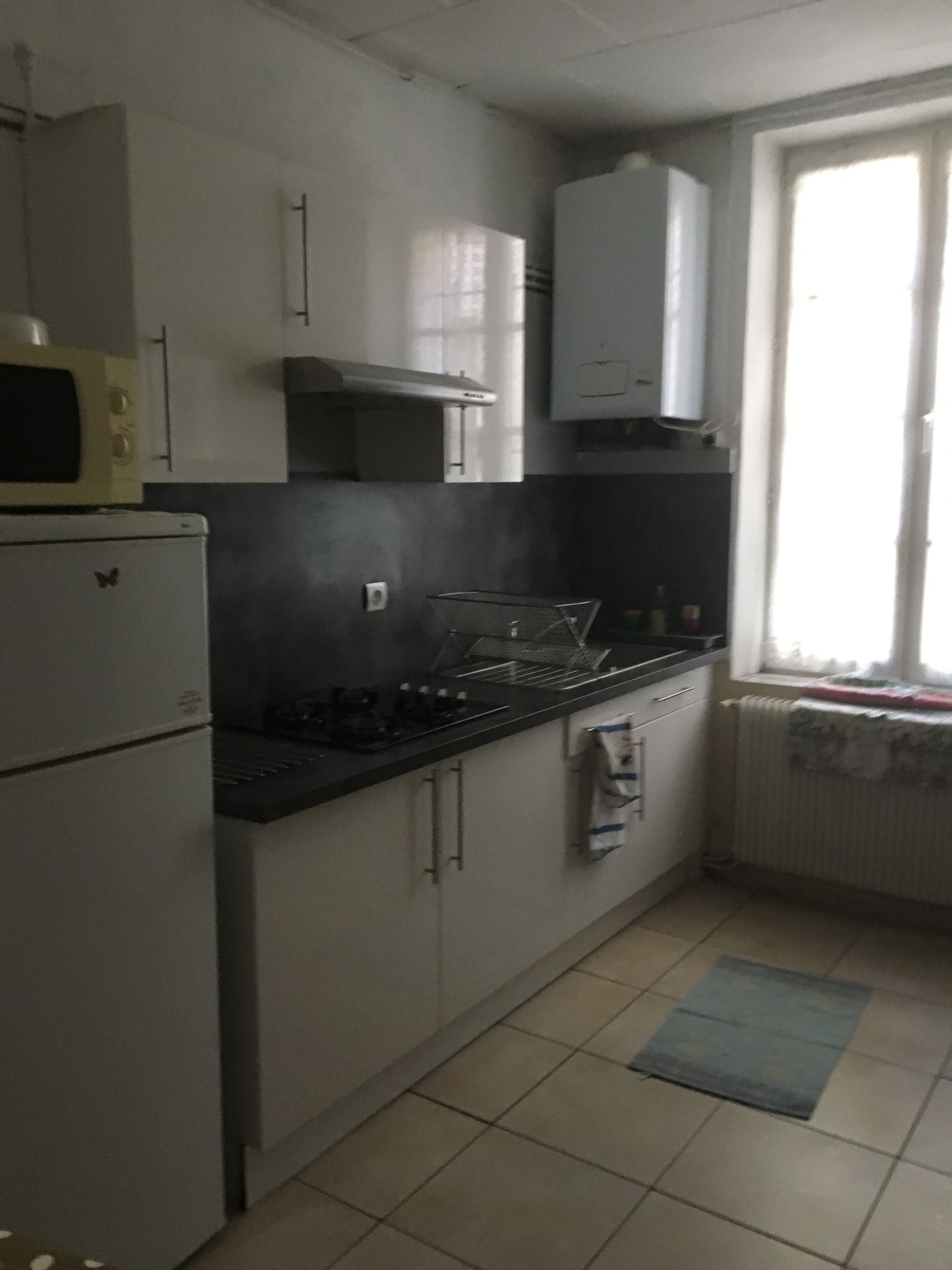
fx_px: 1063
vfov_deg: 61.7
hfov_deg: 48.2
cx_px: 476
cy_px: 635
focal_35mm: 29
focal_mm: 4.15
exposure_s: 1/20
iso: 200
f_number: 2.2
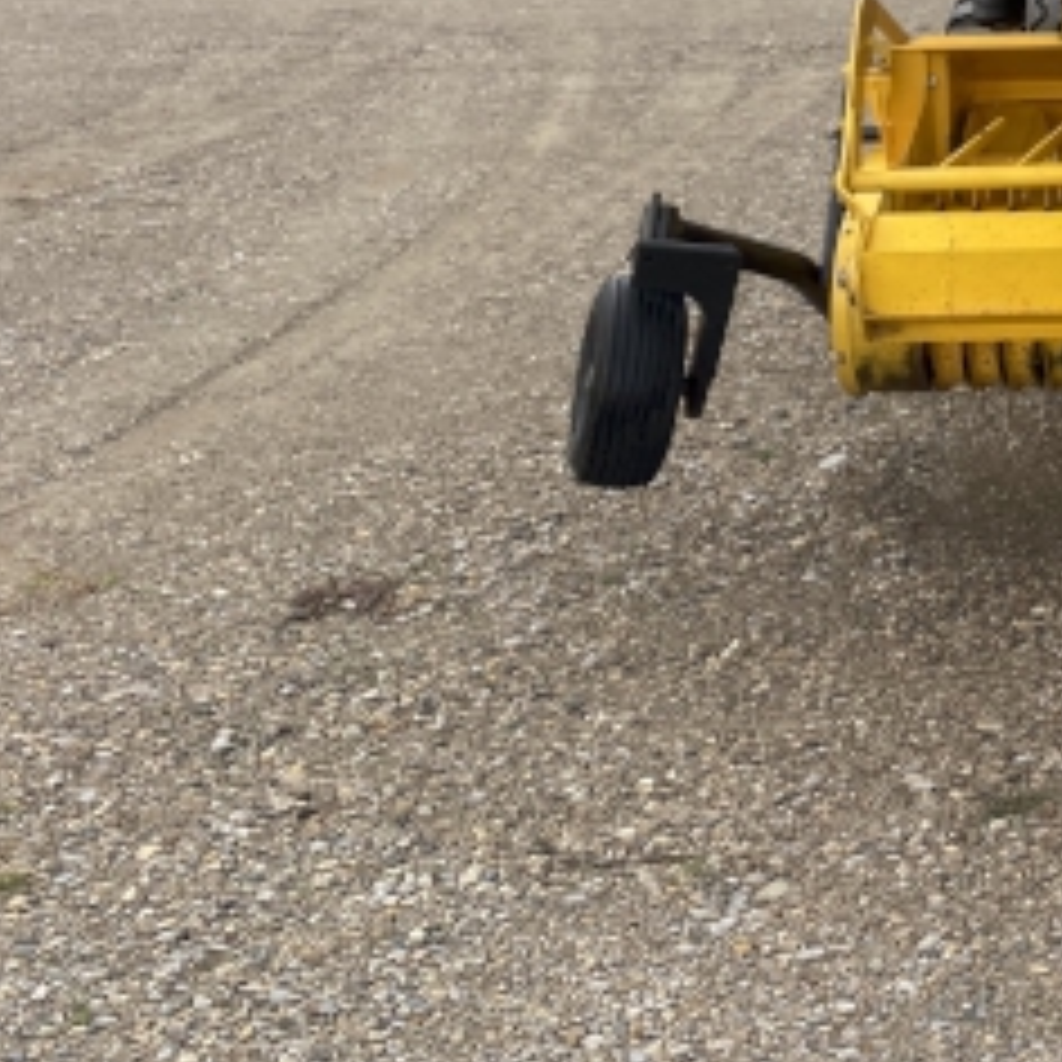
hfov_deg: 19.8
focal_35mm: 78
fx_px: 2707
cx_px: 1503
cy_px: -207
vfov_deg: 20.7
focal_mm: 4.25
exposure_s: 1/489
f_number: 1.8
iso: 32
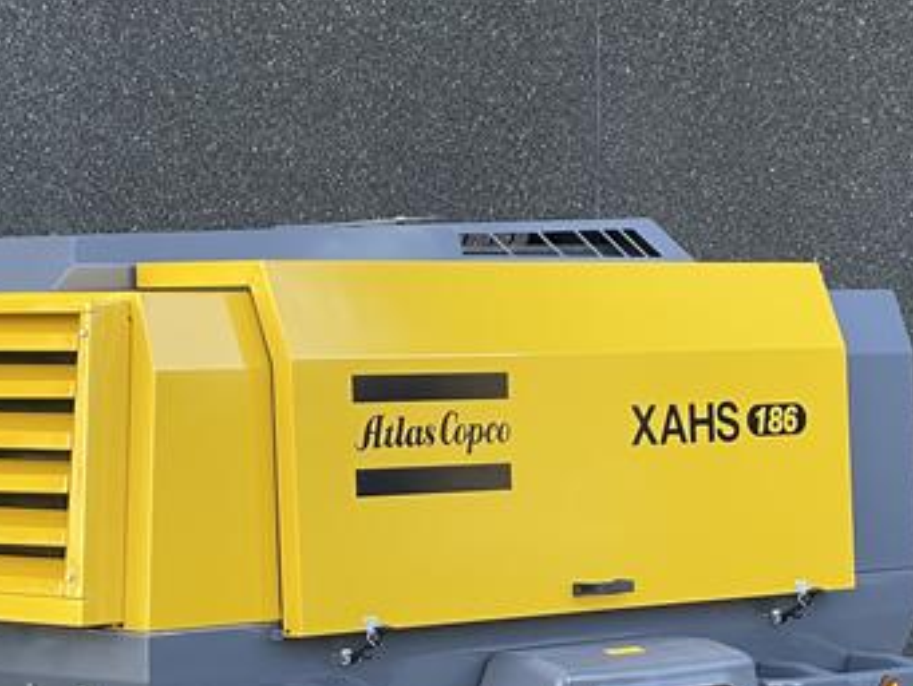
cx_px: -19
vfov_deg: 9.9
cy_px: 501
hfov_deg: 13.0
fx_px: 3958
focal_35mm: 150
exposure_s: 1/99
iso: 64
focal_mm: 7.5
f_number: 2.2
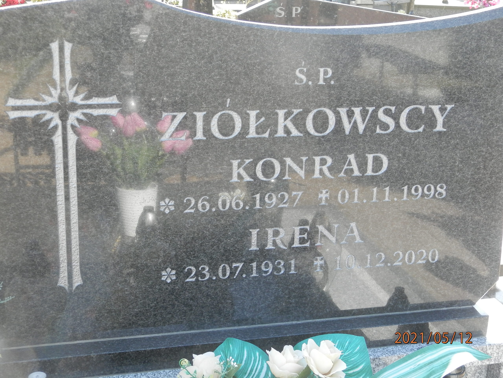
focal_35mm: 55
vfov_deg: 26.6
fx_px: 799
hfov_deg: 34.9
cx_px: 252
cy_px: 189
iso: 160
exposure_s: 1/125
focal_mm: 9.9
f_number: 3.8
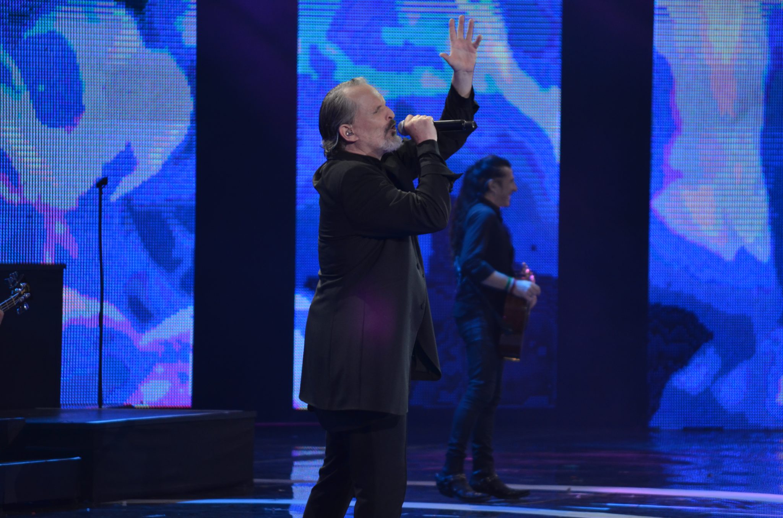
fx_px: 6511
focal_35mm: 300
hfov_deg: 6.9
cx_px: 392
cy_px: 259
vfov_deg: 4.6
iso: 800
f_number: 5.6
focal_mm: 200
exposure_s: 1/125
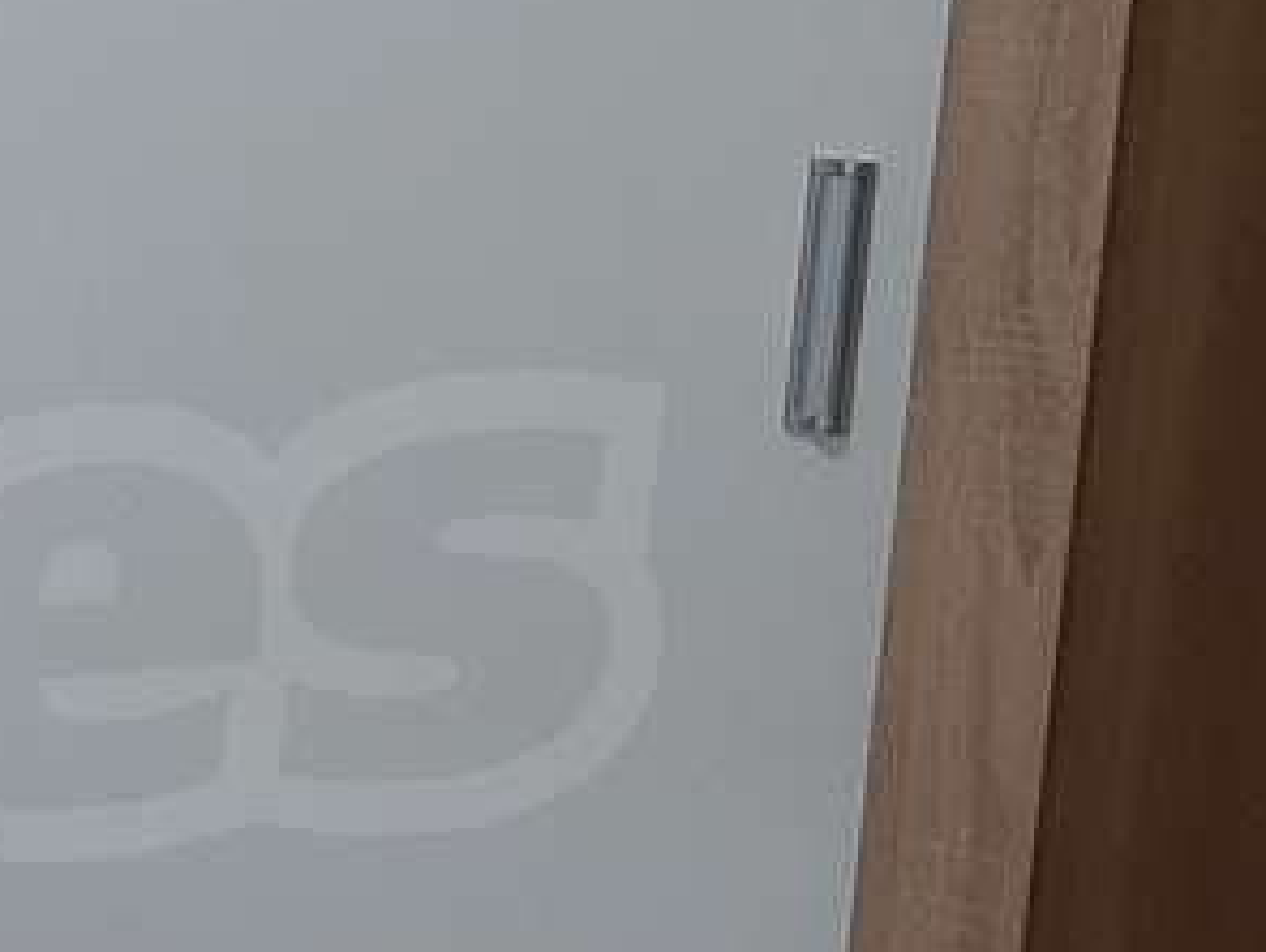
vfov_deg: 11.3
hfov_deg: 12.6
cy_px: 530
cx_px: -1481
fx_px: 4833
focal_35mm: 132
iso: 100
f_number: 1.7
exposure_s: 1/50
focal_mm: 3.93
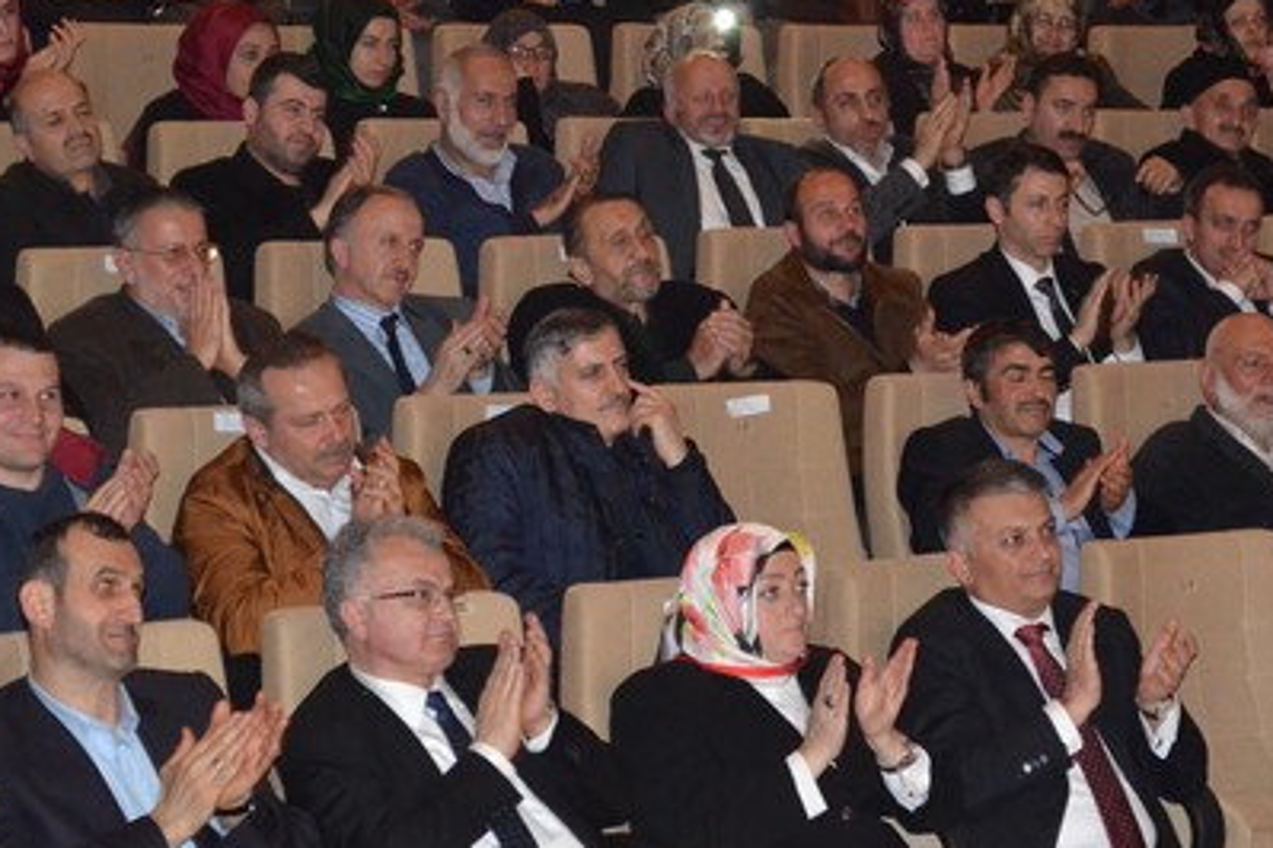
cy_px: 419
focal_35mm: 126
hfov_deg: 16.3
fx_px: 4455
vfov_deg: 10.9
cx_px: 670
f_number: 5.6
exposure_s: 1/60
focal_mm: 50
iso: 3200
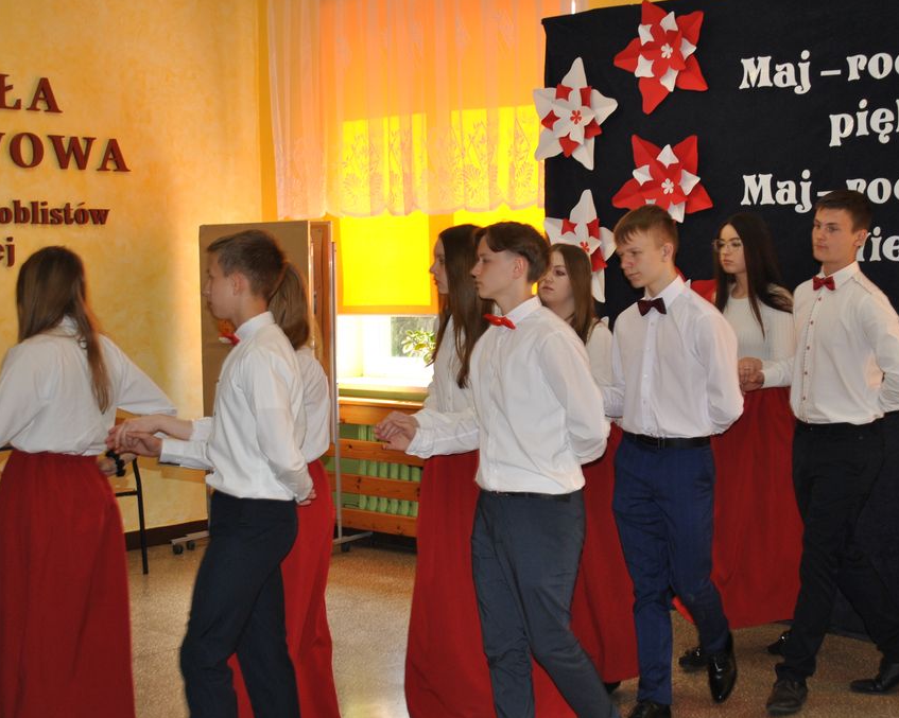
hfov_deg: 32.5
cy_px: 356
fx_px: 1543
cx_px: 455
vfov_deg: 26.2
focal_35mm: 58
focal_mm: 34
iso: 200
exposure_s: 1/60
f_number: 5
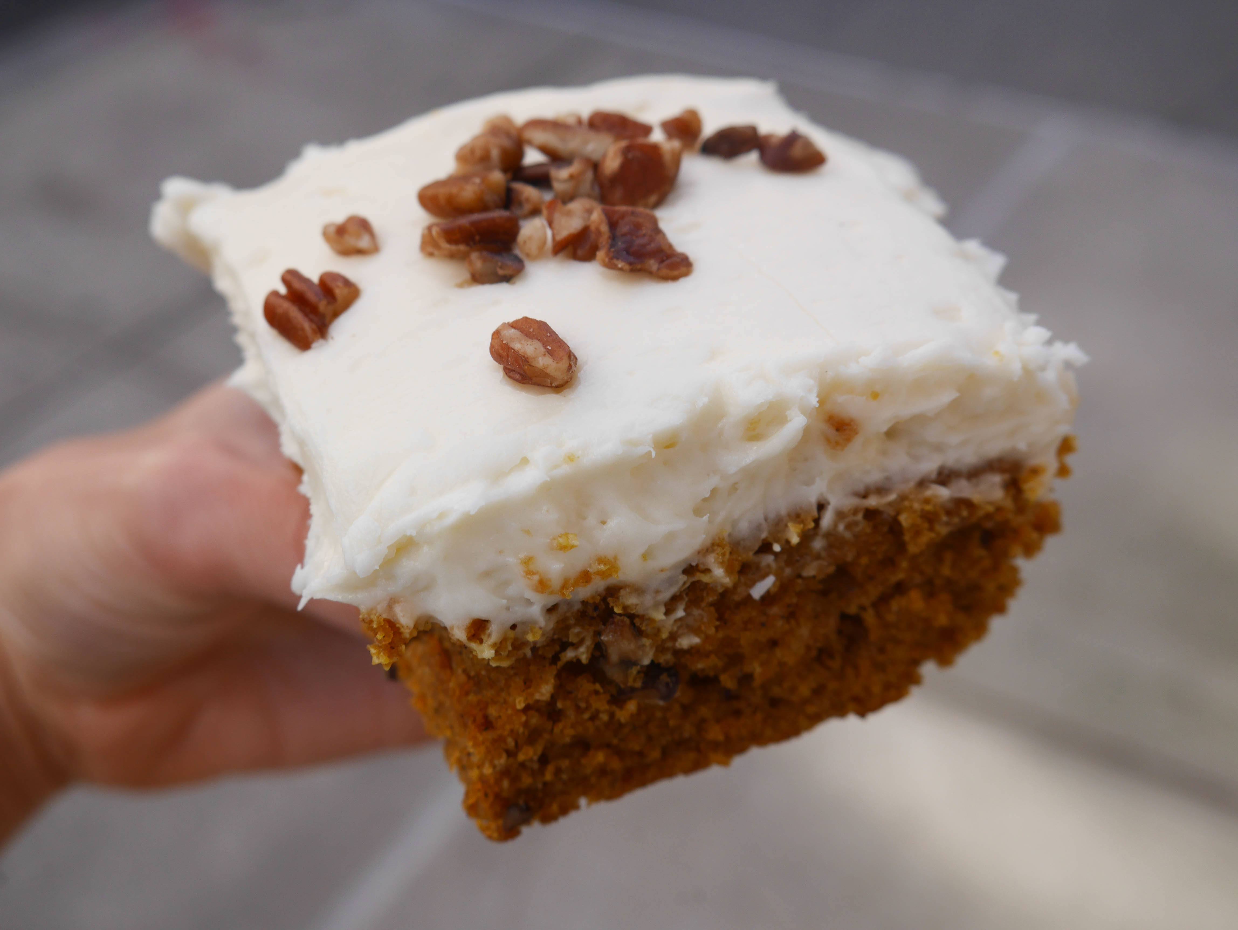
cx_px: 619
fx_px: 1431
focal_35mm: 40
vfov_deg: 36.0
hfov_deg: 46.8
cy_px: 465
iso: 200
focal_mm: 20
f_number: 5.6
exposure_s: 1/160
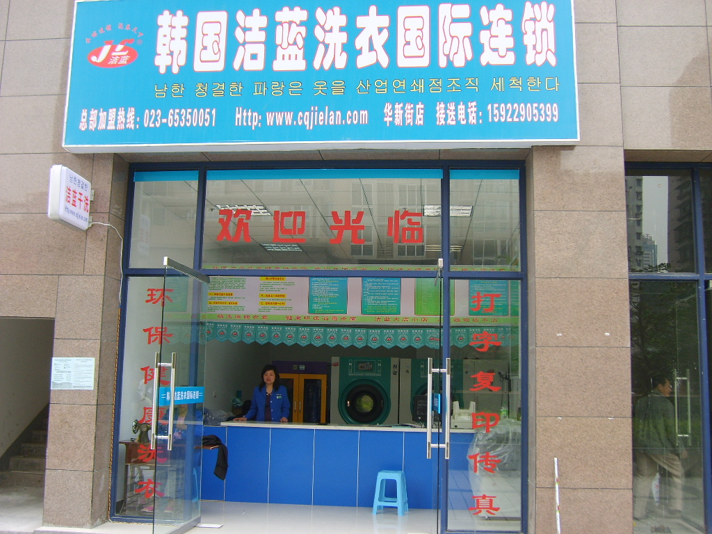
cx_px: 356
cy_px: 267
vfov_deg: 40.7
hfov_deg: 52.6
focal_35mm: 35
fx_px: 720
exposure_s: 1/90
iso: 50
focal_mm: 5.8
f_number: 2.8
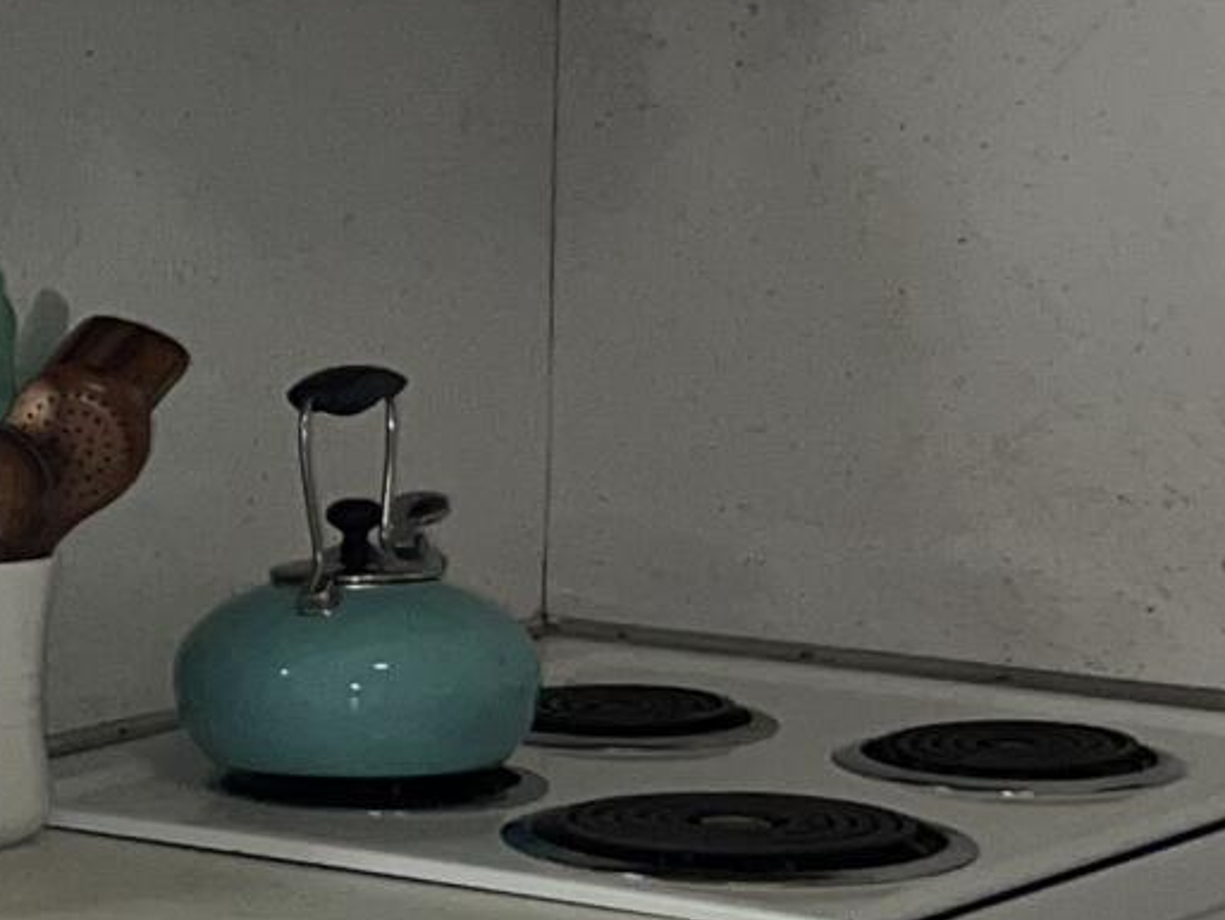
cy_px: 559
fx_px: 5380
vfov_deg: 9.8
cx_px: -1001
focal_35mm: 152
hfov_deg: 11.9
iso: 100
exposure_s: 1/121
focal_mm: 5.7
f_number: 1.5
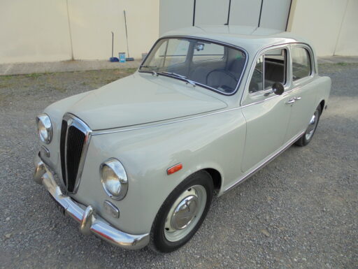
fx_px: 269
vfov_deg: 53.1
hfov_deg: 67.3
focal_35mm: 26
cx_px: 179
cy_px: 134
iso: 100
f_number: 3.5
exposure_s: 1/250
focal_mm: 4.6
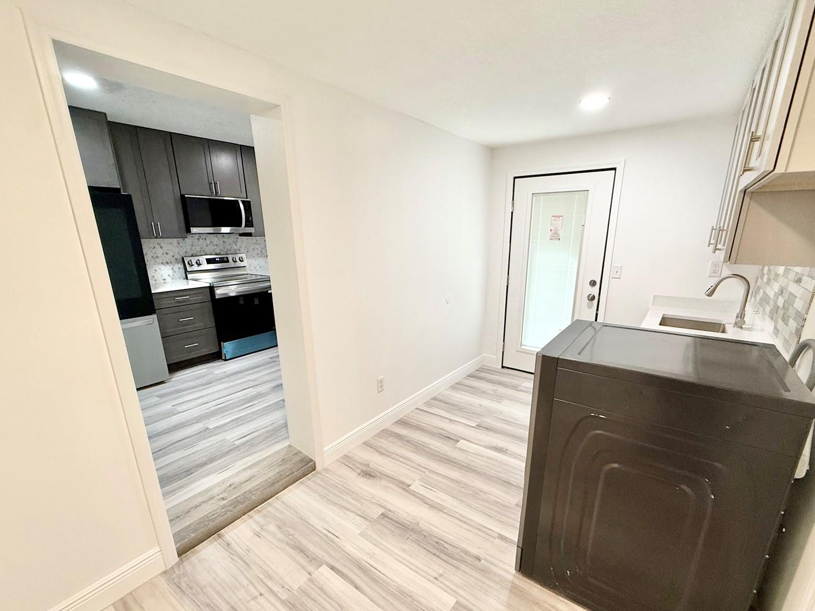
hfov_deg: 94.5
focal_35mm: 16
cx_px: 417
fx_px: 377
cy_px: 338
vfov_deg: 77.9
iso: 250
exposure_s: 1/120
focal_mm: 2.22
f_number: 2.2
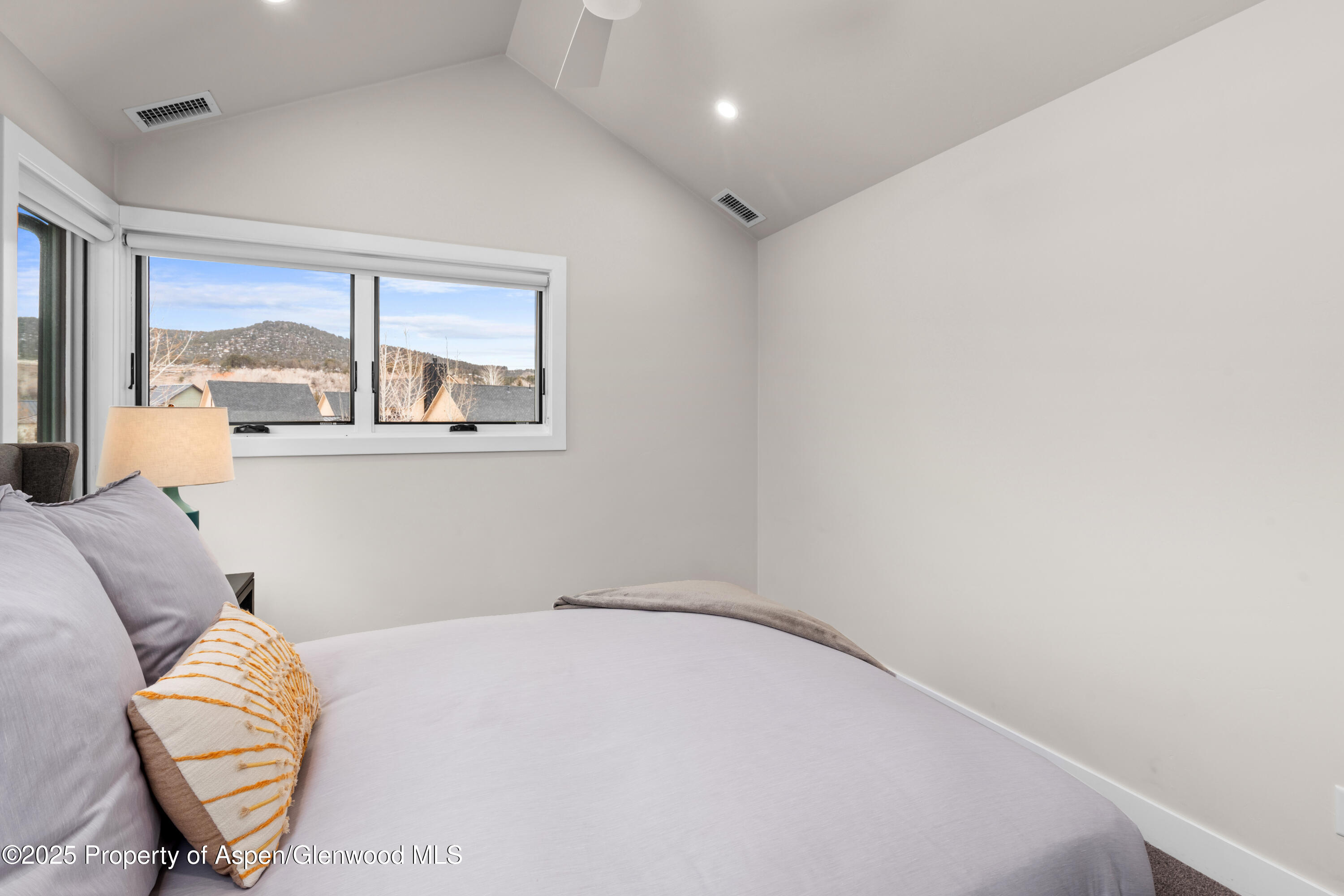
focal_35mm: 16
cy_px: 448
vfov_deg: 73.7
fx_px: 597
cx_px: 672
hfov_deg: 96.7
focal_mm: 16
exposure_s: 1/5
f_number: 11
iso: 400
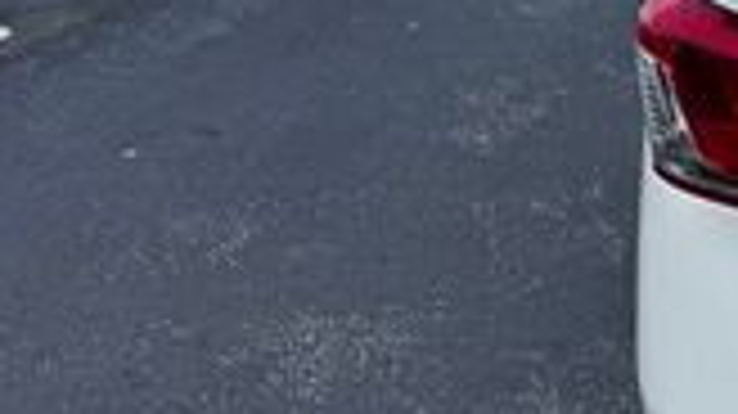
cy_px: -14
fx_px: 1995
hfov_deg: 17.2
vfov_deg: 11.7
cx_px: 1323
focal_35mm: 102
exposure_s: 1/3247
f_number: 1.78
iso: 80
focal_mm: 6.76
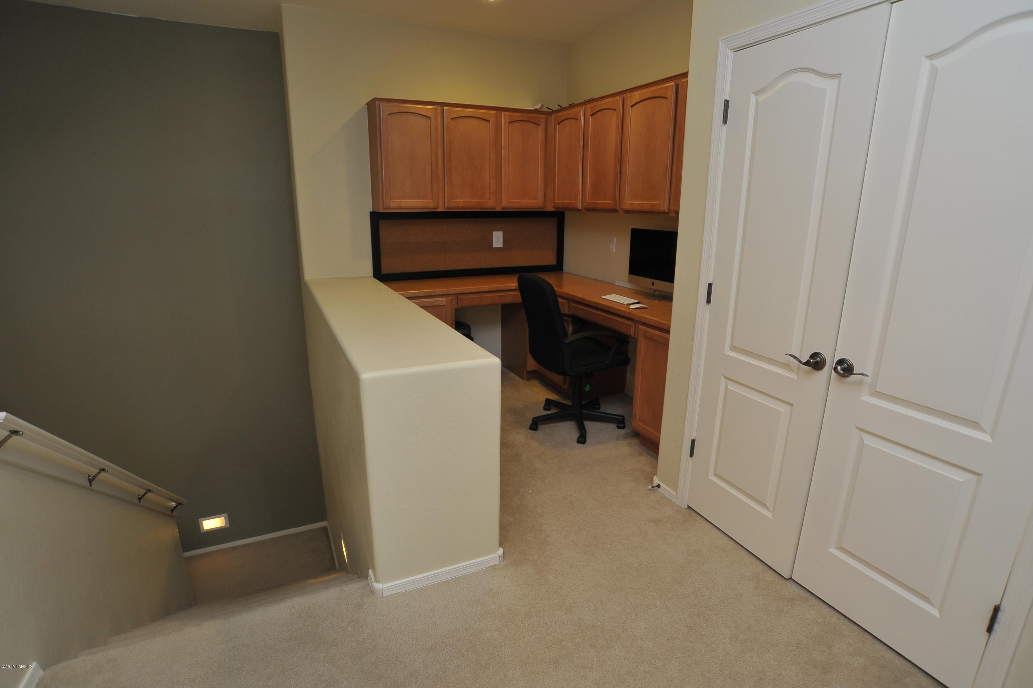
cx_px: 516
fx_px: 516
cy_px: 344
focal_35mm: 18
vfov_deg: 67.3
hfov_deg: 90.0
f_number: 8
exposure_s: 1/30
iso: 640
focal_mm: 18
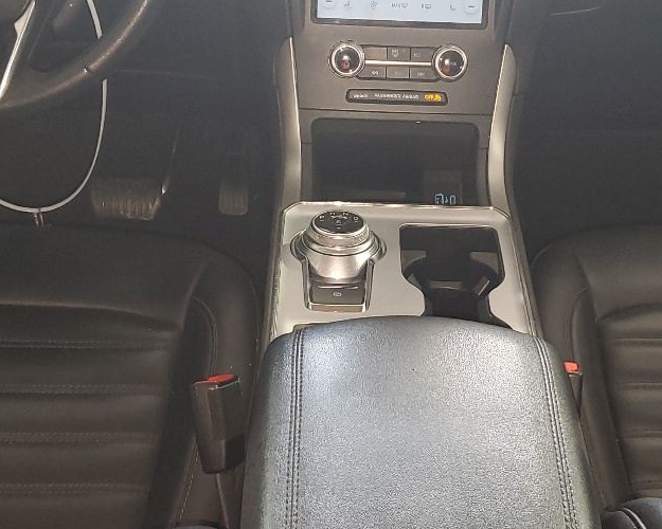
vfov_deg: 23.5
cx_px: 395
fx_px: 1274
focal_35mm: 65
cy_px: 298
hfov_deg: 29.1
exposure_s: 1/24
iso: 125
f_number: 1.5
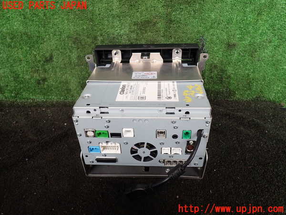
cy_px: 108
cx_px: 143
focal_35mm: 25
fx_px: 207
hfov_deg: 69.4
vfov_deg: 54.9
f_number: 2.8
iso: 100
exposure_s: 1/100
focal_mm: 4.5
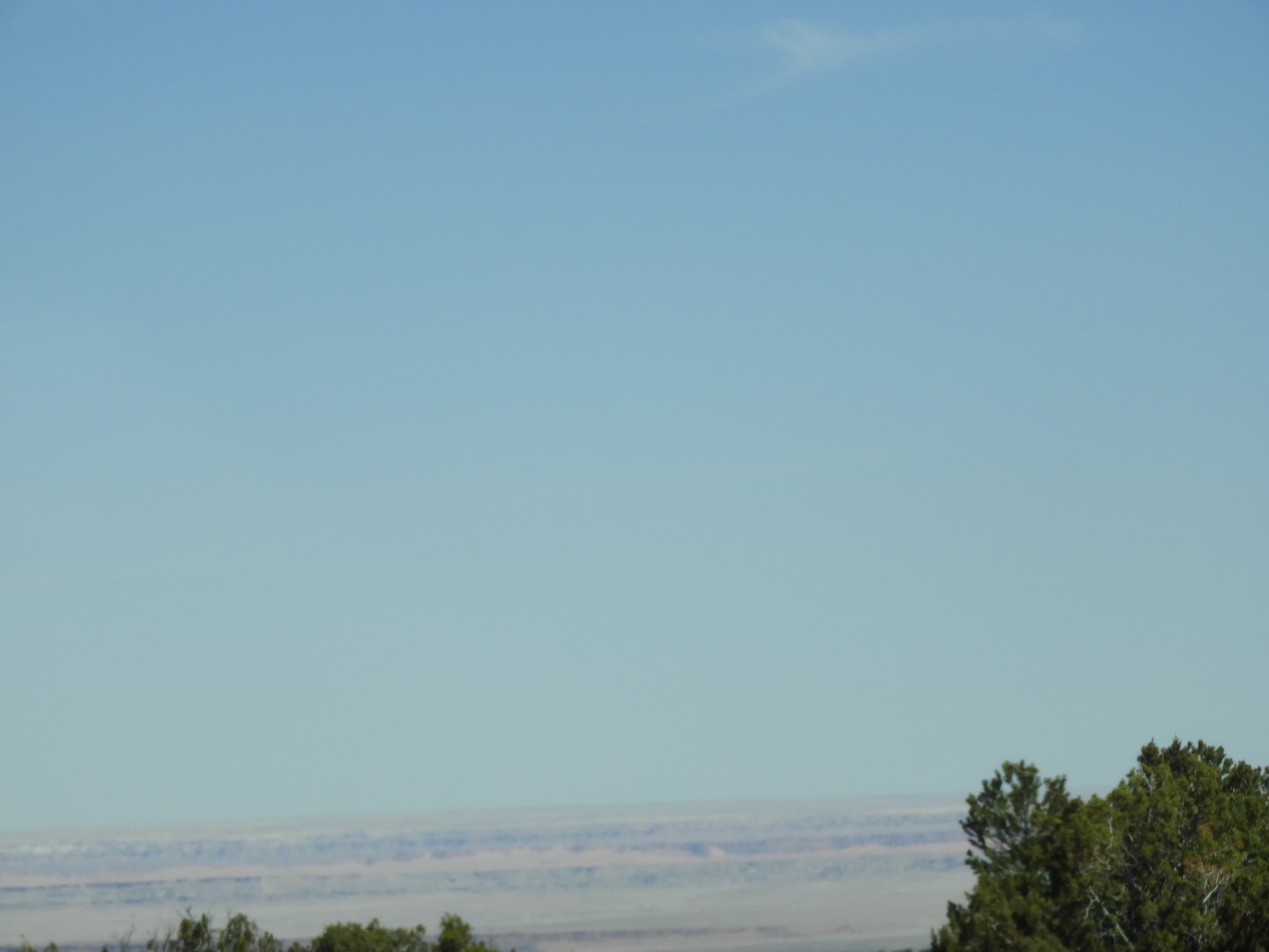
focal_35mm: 220
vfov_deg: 6.8
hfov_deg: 9.0
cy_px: 476
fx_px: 8065
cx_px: 634
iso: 100
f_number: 5.3
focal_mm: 39.4
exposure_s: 1/640
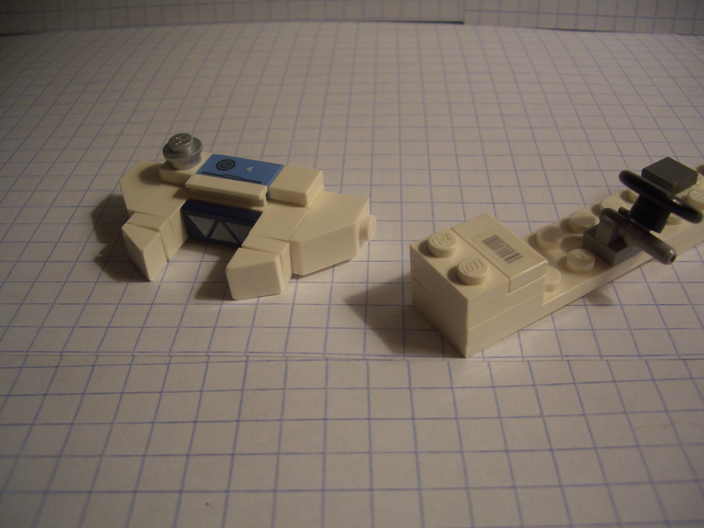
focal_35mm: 35
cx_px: 352
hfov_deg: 52.6
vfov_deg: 40.7
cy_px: 264
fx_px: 712
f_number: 2.6
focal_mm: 5.8
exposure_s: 1/20
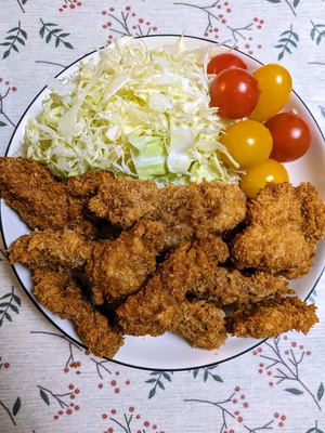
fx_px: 313
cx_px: 162
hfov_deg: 54.9
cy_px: 216
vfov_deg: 69.4
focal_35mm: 25
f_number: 1.89
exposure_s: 1/100
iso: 364
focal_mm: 5.43
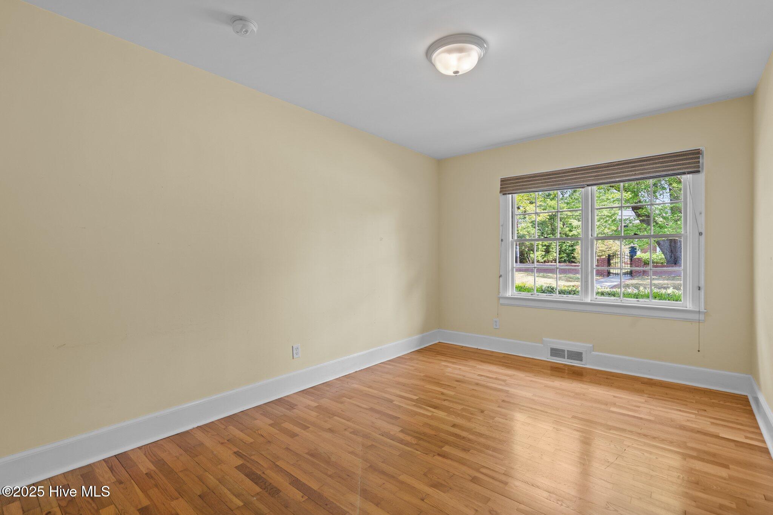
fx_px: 344
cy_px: 258
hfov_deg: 96.7
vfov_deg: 73.7
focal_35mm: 16
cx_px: 386
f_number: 4
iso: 320
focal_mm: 16
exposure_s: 1/13
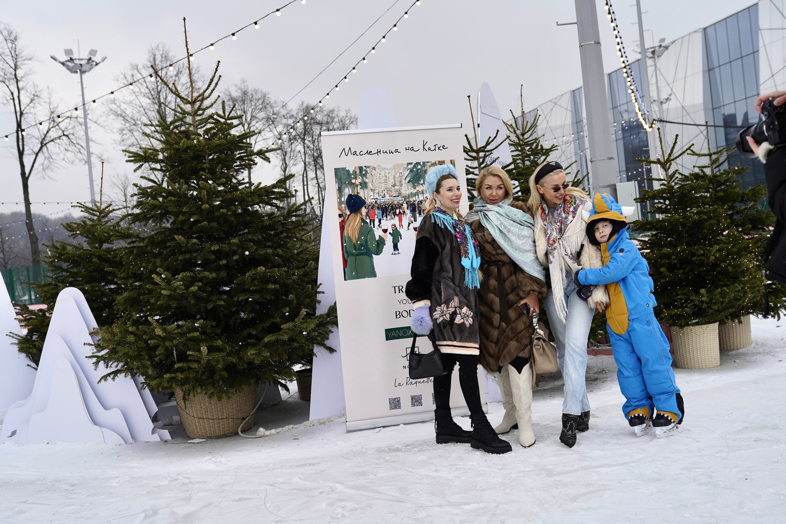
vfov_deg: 37.9
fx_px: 764
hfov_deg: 54.4
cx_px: 393
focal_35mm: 35
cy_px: 262
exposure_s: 1/1000
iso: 400
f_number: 4
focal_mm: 35
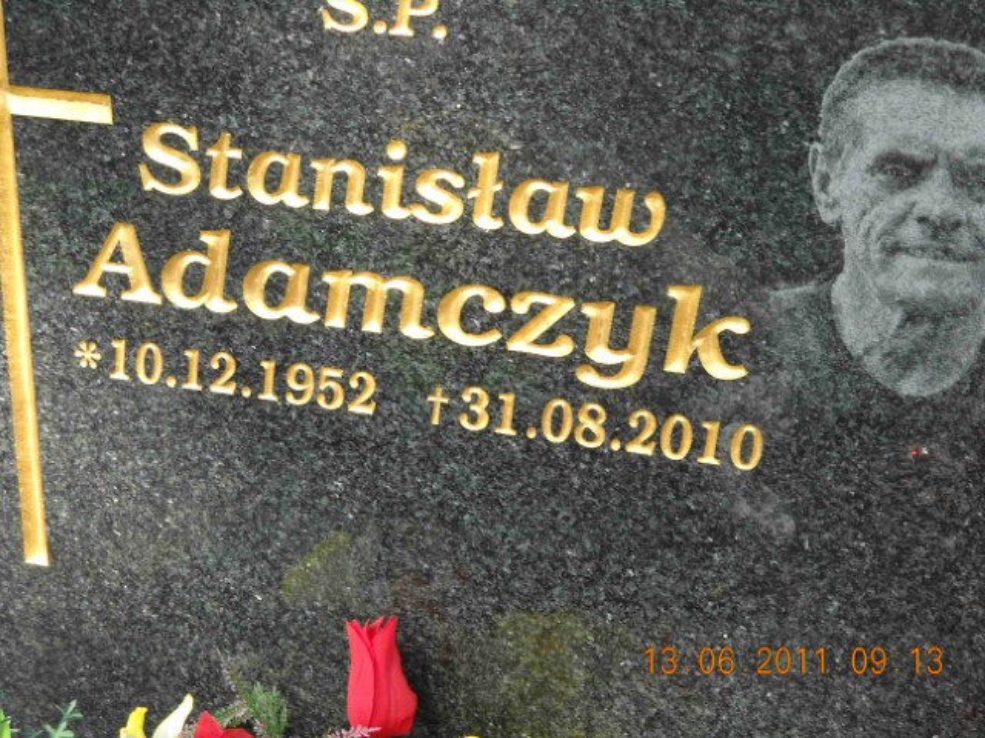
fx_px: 2561
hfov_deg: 21.8
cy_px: 369
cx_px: 492
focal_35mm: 90
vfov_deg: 16.4
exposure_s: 1/60
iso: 80
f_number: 4.8
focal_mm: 14.9
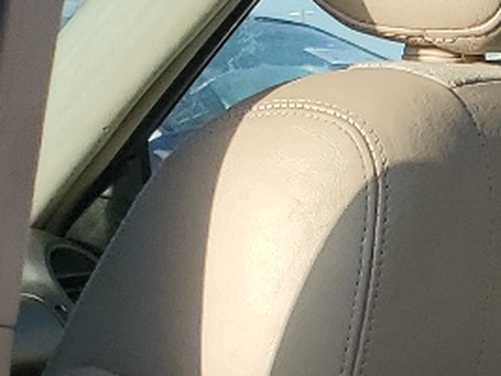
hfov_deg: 10.4
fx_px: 2257
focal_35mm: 156
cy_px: 558
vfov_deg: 9.3
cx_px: 1323
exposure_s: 1/1250
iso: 50
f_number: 1.5
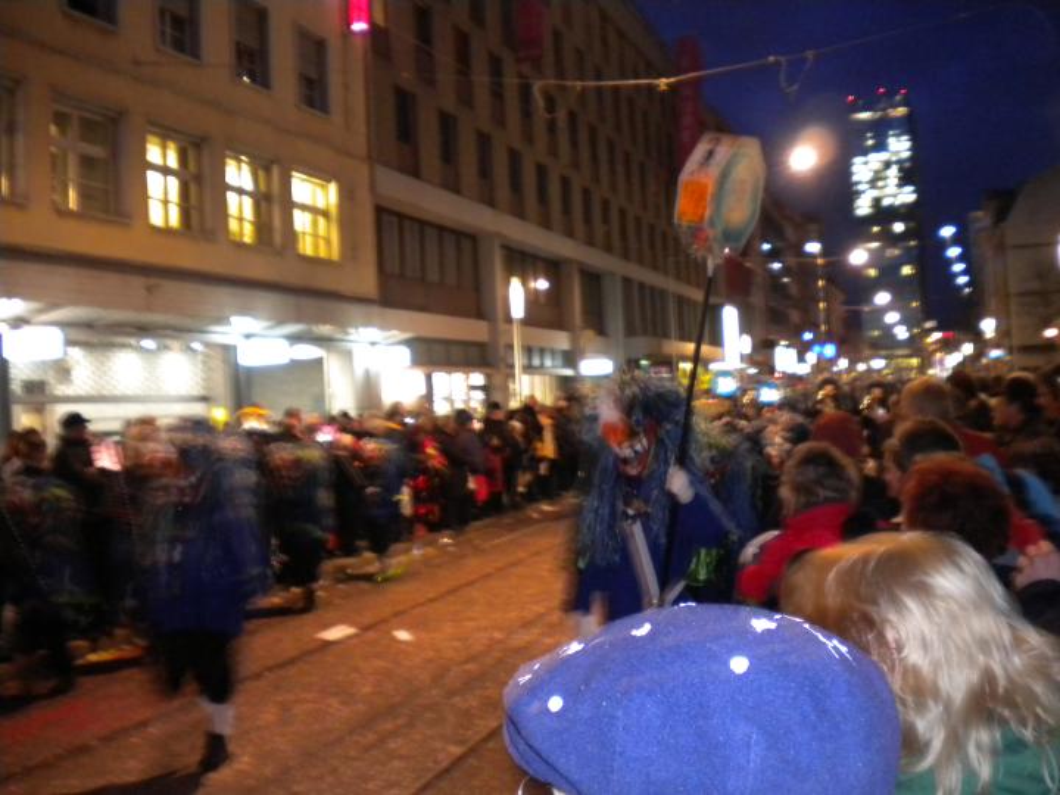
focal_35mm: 35
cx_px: 530
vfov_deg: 40.7
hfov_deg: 52.6
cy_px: 398
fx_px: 1072
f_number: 3.1
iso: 400
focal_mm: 6.3
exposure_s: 1/4.1
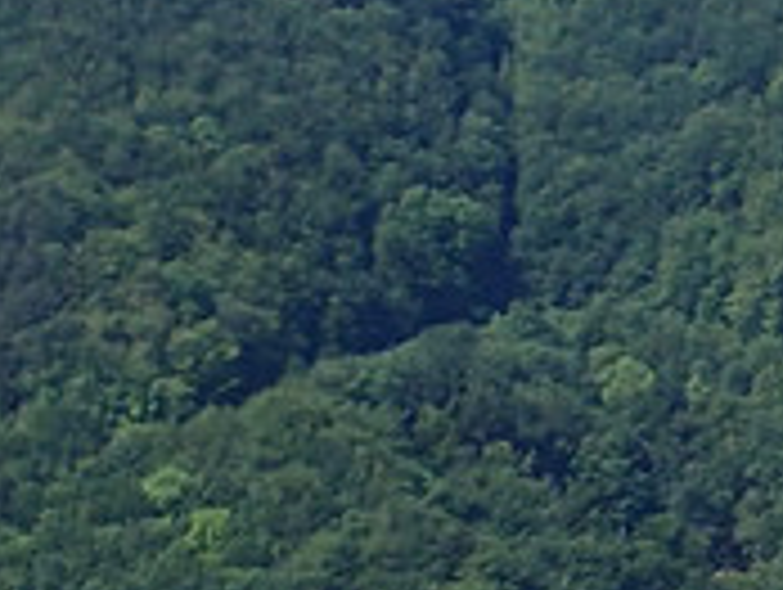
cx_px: 1528
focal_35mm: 245
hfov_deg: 7.7
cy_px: 297
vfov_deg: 6.1
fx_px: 5549
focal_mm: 7.34
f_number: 4
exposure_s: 1/640
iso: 100
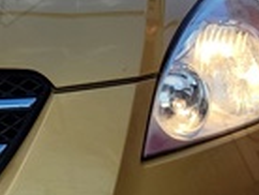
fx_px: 1409
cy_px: 41
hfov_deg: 9.8
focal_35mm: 188
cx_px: -236
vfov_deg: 7.9
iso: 40
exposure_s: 1/726
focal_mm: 5.4
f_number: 1.8
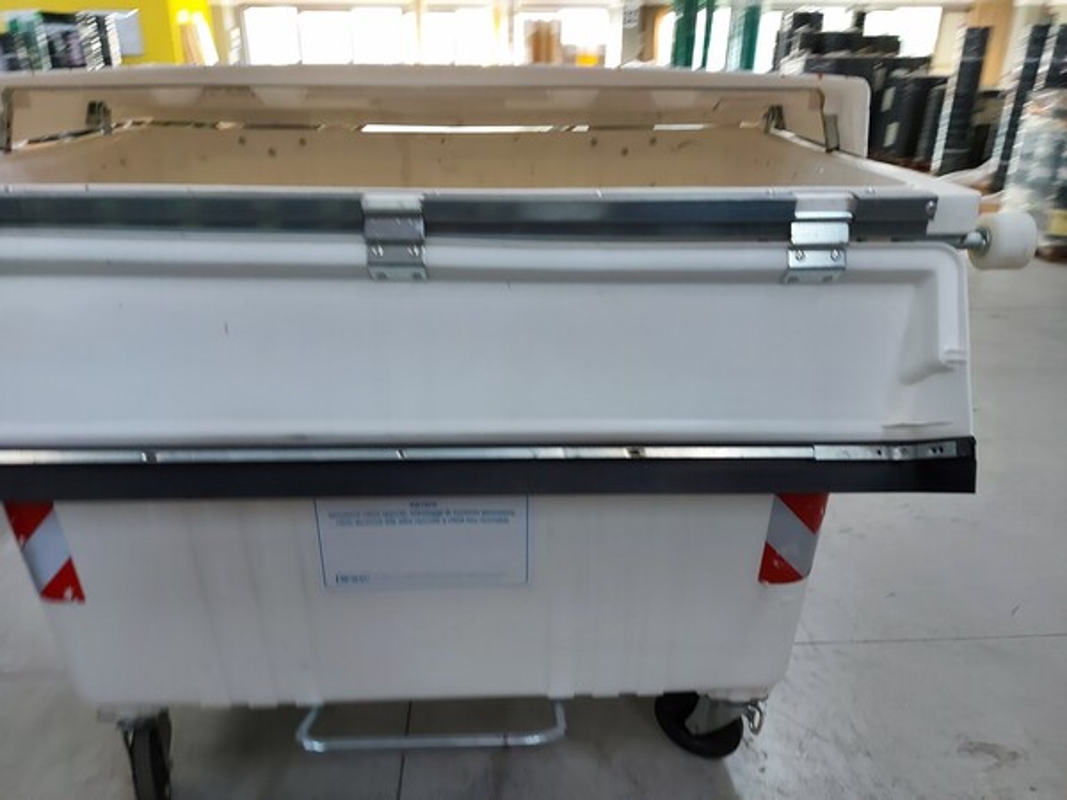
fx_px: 740
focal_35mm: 24
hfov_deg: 71.6
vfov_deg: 56.8
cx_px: 534
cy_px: 400
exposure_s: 1/60
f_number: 1.8
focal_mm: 5.23
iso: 160
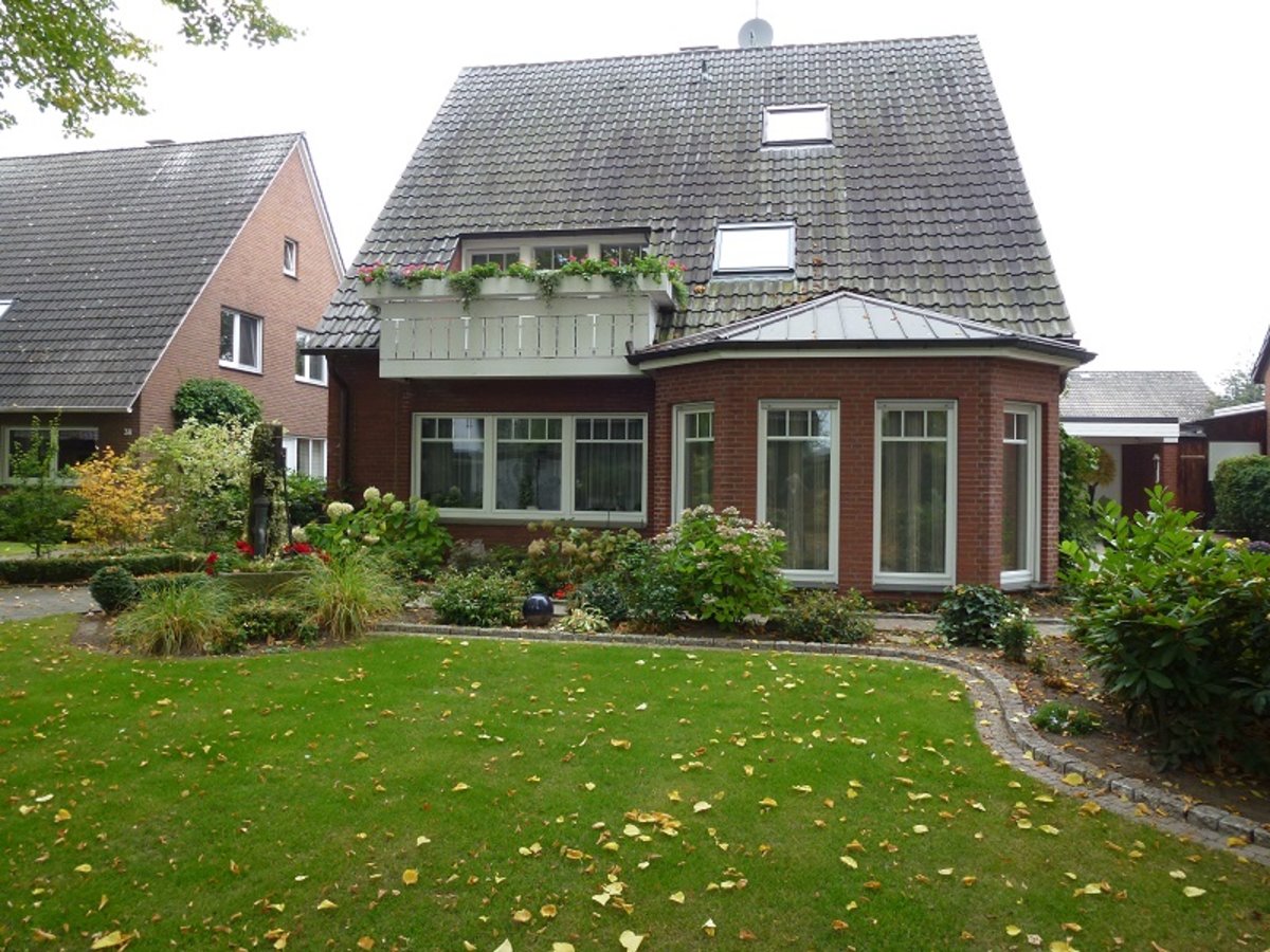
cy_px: 476
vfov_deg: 56.8
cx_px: 635
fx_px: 881
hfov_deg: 71.6
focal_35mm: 24
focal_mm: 4.3
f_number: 3.3
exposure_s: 1/80
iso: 100
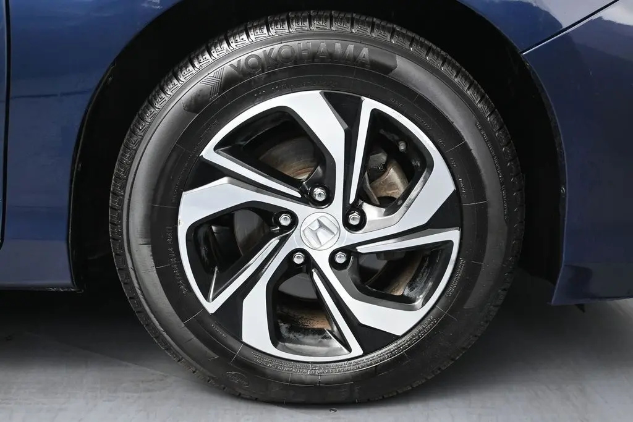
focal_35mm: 38
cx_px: 316
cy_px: 211
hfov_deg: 51.3
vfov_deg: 35.5
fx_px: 659
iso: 1600
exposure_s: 1/125
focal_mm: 25
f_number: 4.2
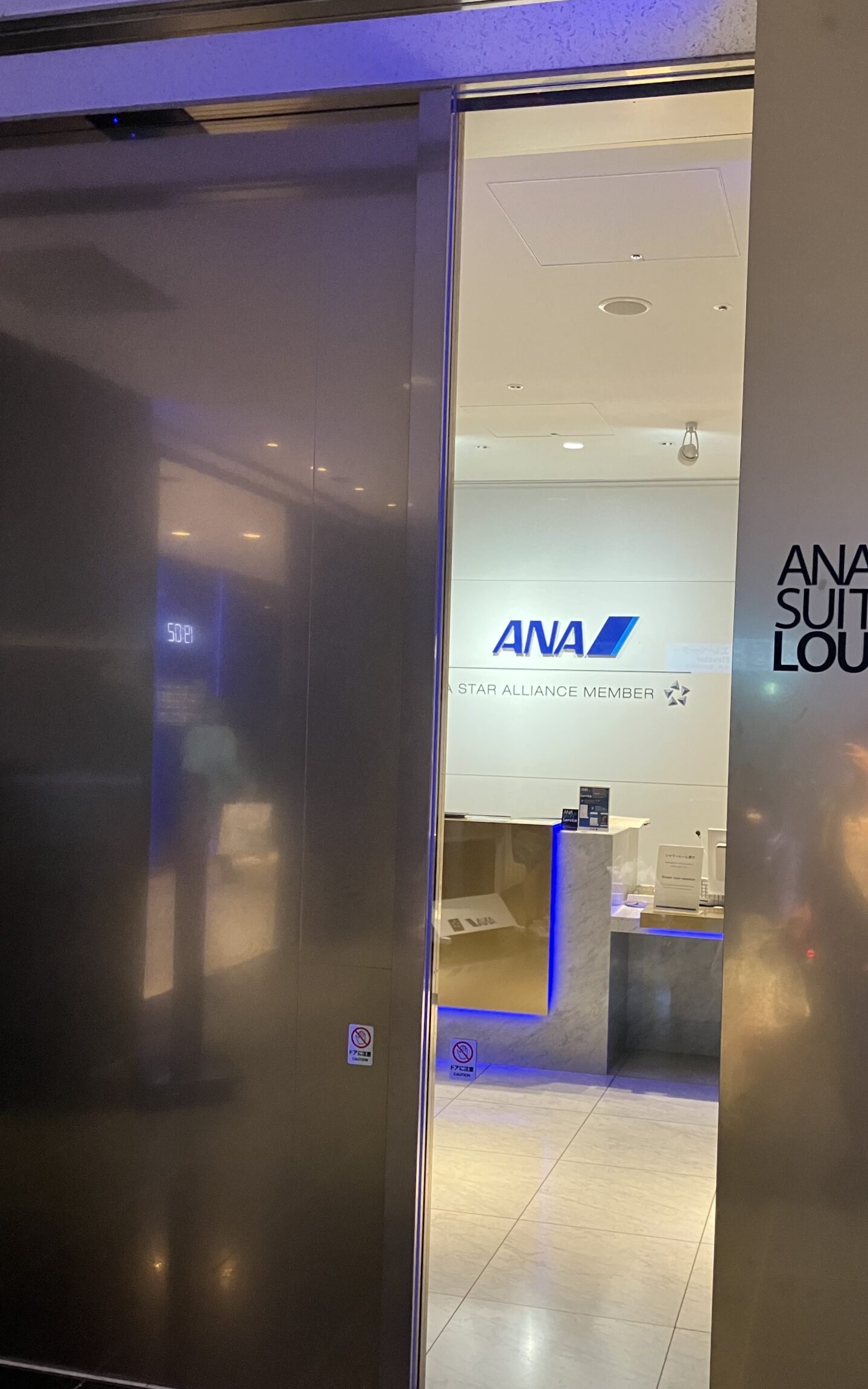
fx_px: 1249
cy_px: 742
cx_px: 551
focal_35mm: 33
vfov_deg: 58.1
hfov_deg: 38.1
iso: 250
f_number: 1.8
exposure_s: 1/50
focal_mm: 3.99
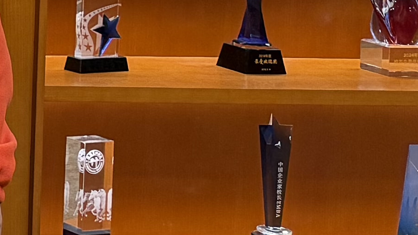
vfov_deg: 7.0
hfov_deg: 10.0
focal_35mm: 165
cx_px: -812
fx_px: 1829
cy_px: -289
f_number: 1.78
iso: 200
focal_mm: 6.76
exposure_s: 1/100
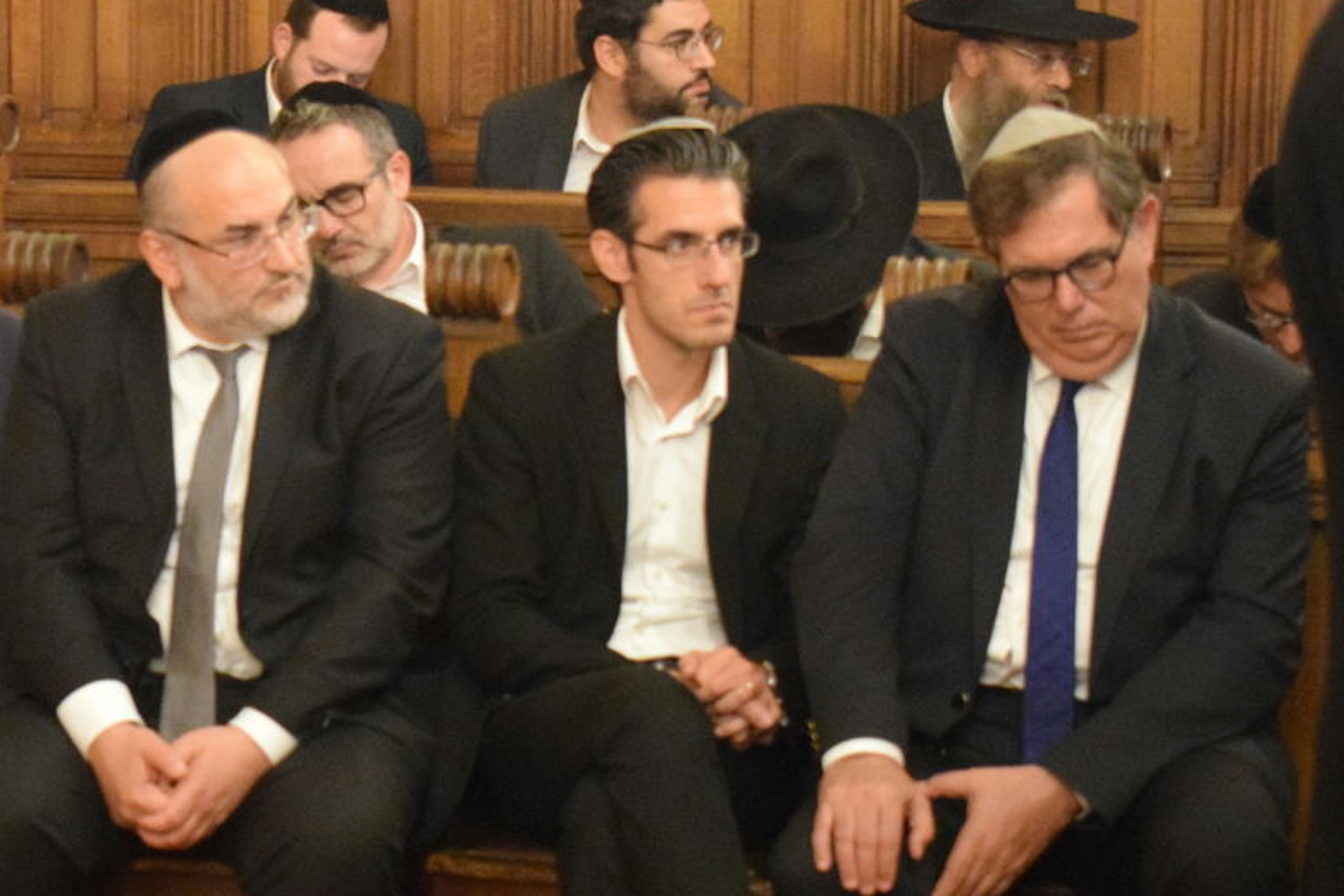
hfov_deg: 15.8
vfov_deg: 10.6
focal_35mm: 129
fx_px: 4817
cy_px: 493
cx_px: 244
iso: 6400
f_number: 5.3
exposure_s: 1/30
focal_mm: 48
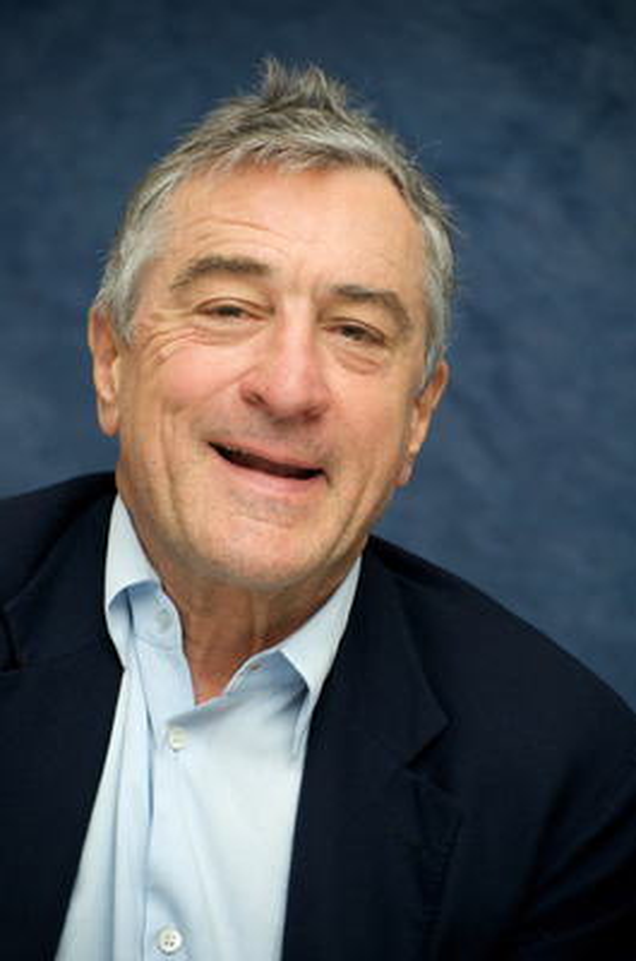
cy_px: 480
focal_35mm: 145
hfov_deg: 9.4
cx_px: 318
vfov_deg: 14.2
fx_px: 3859
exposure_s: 1/125
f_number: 5.6
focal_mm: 145
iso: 400
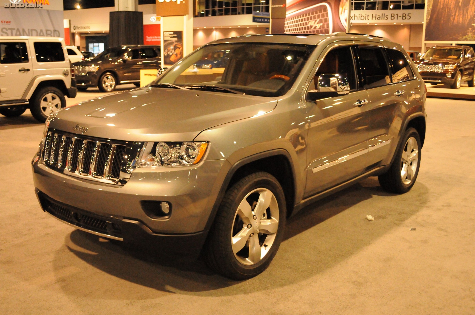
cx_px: 238
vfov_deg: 34.1
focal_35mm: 39
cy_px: 158
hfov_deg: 49.6
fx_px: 514
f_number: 4.2
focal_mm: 26
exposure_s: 1/125
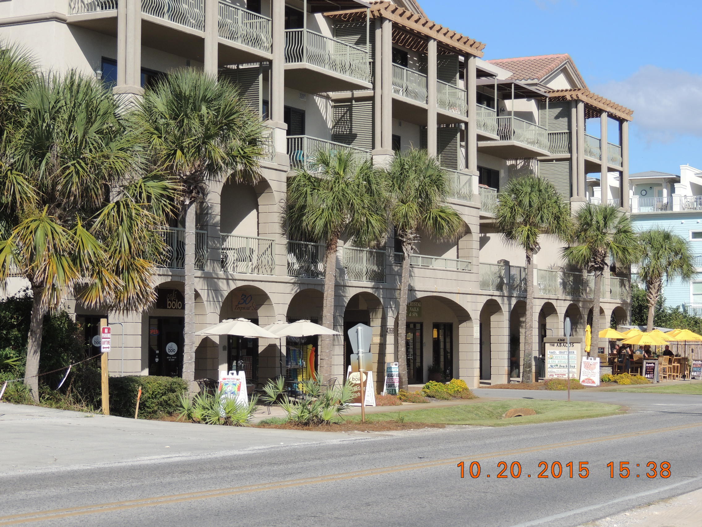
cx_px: 351
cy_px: 264
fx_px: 1521
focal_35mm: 75
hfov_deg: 26.0
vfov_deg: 19.6
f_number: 3.9
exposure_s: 1/800
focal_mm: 13.3
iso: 100
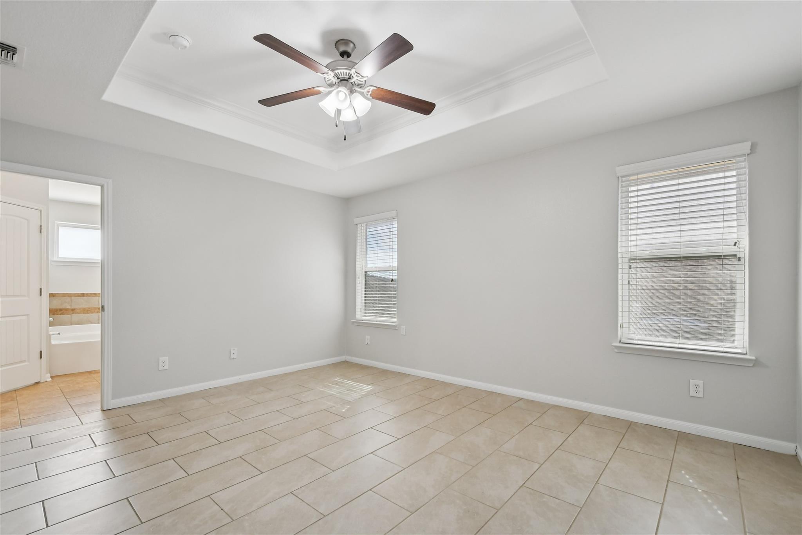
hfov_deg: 100.4
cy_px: 268
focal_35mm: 15
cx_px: 401
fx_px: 334
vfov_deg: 77.3
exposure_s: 1/30
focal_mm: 10
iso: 400
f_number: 8
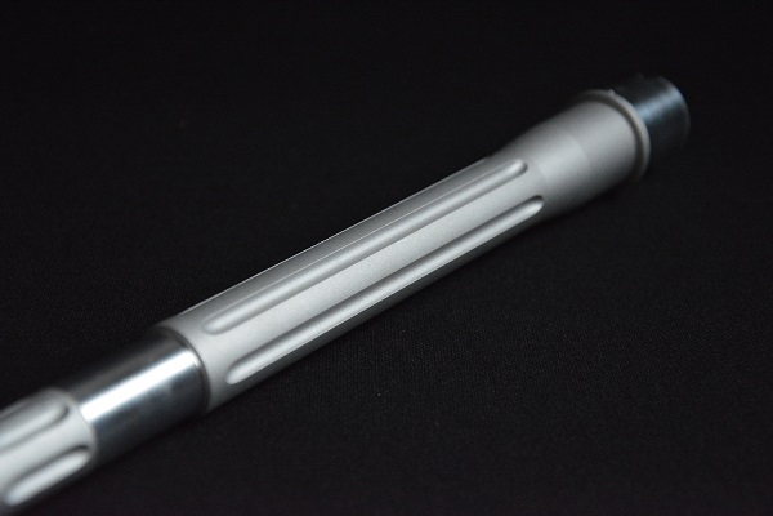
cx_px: 386
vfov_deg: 15.7
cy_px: 258
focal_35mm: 87
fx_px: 1868
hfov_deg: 23.4
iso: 6400
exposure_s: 1/3200
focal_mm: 58
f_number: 5
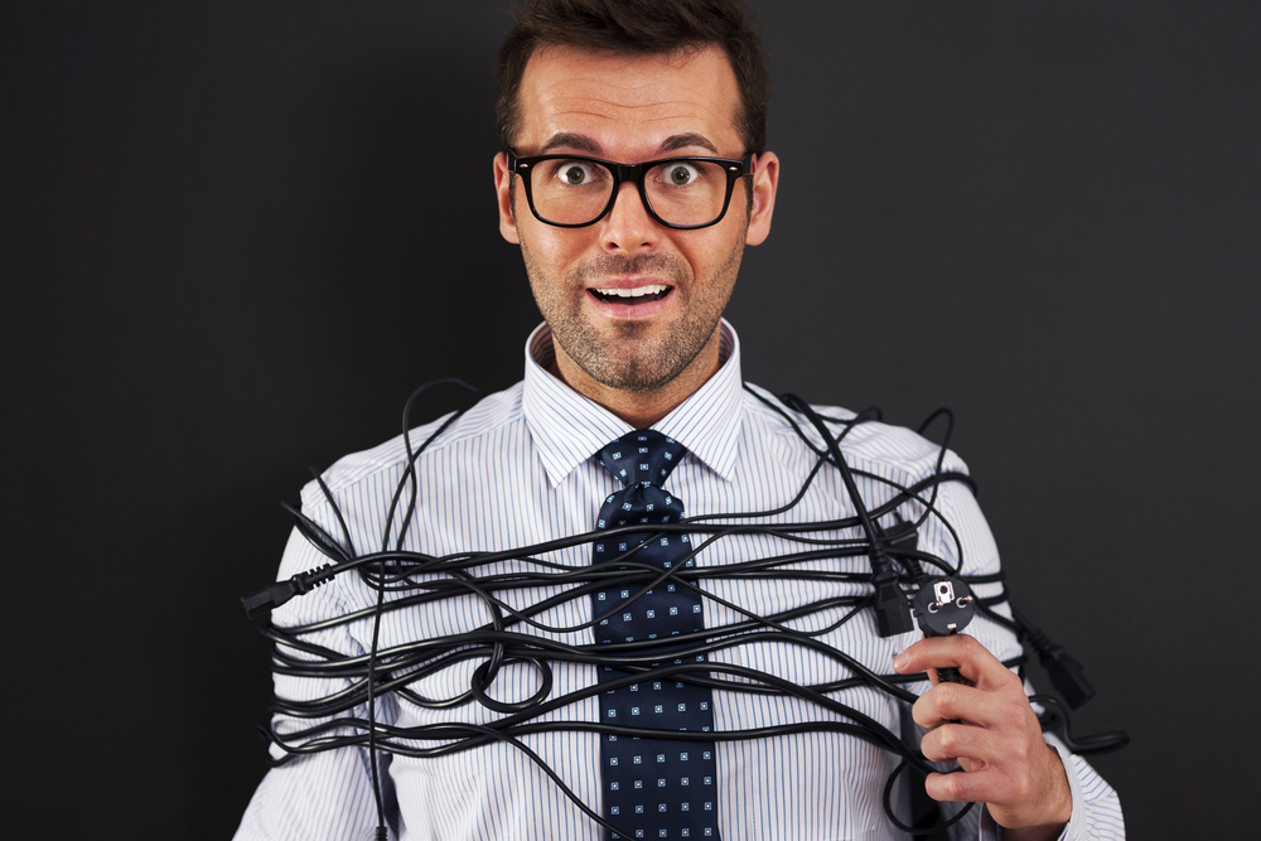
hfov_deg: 23.9
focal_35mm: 85
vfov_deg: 16.1
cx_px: 630
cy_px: 420
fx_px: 2978
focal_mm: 85
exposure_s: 1/100
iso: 100
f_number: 3.2
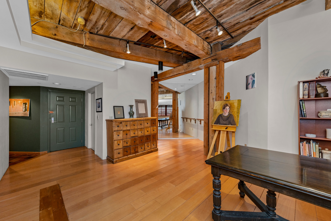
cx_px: 166
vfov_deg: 81.1
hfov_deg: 104.3
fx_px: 129
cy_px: 110
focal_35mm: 14
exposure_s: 1/100
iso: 800
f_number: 5.6
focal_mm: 14
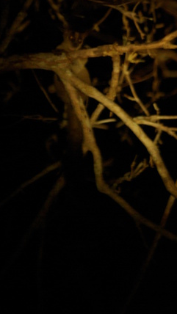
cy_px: 142
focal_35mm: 335
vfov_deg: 6.4
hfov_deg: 3.6
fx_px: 2793
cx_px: 106
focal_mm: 190
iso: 800
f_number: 4.5
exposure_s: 1/4
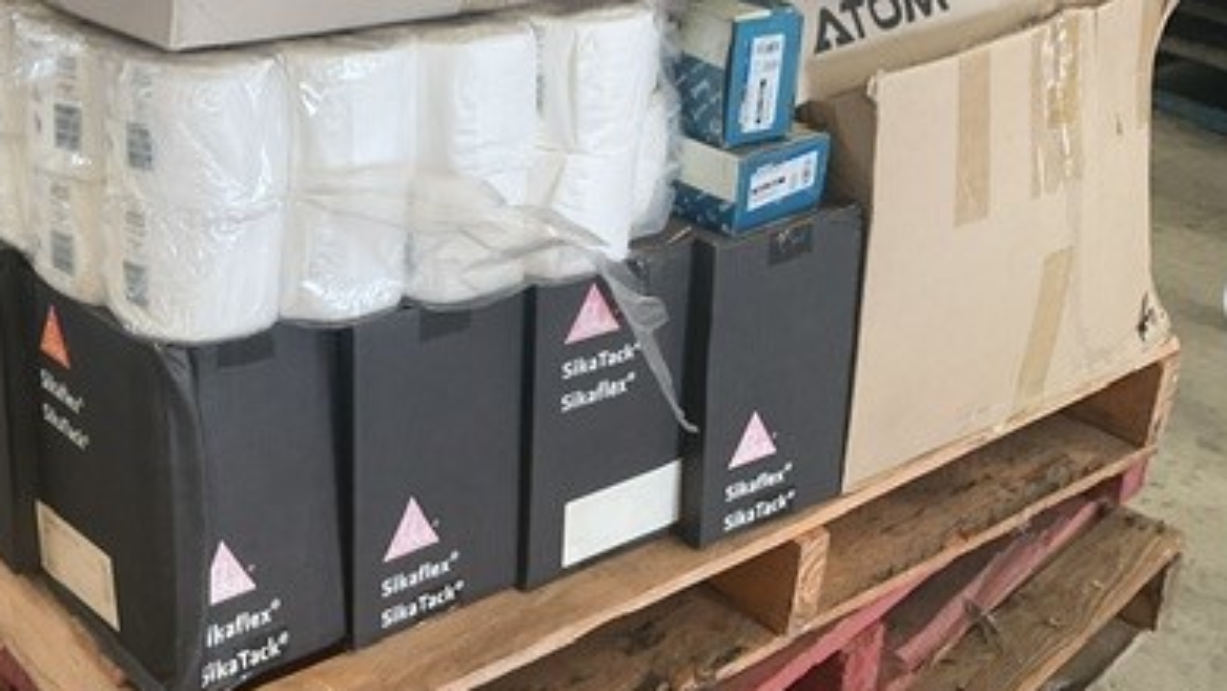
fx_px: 1692
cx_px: 221
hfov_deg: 38.2
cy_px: 0
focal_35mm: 52
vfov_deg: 22.2
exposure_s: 1/50
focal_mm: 3
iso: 40
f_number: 1.8
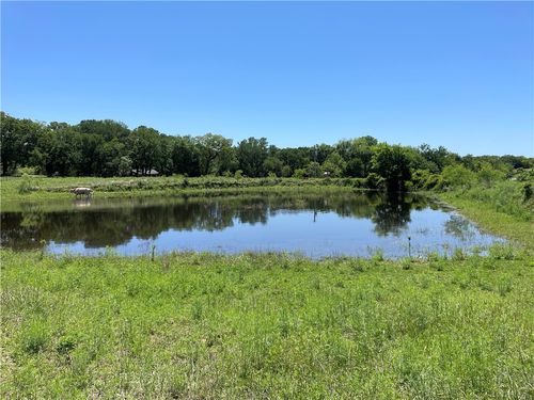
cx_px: 267
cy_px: 200
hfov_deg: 67.3
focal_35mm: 26
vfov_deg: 53.1
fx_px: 401
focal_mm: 4.2
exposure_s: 1/3401
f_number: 1.6
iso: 32
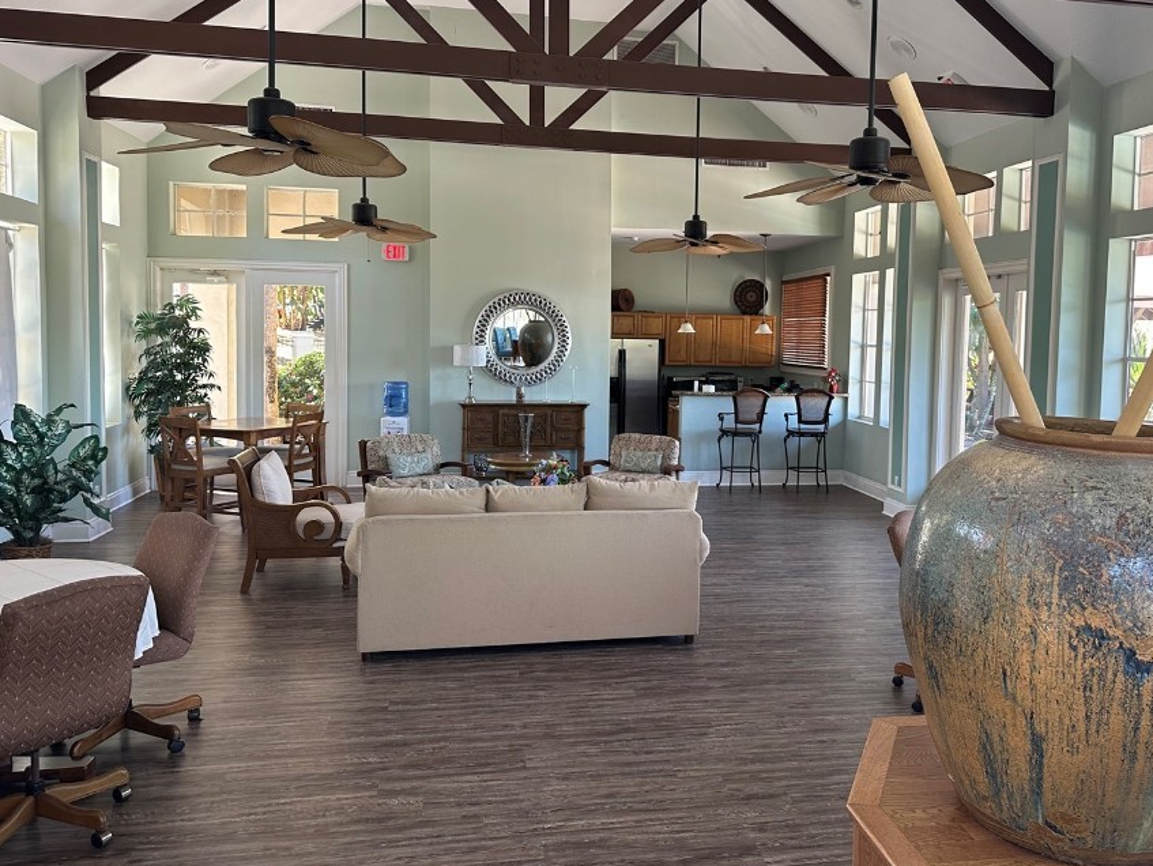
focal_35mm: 29
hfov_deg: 61.3
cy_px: 373
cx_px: 675
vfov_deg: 48.1
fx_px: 966
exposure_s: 1/121
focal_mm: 6.86
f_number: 1.78
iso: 125
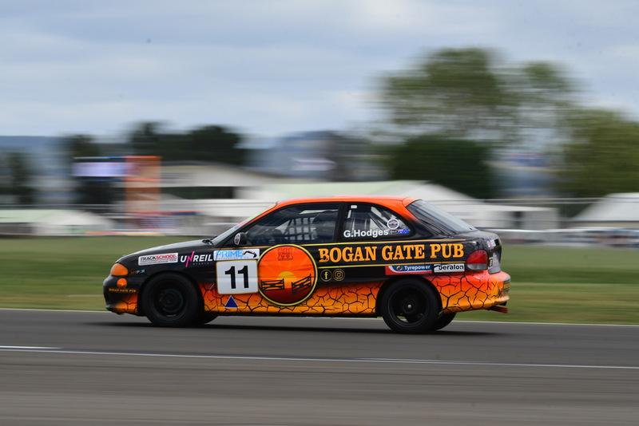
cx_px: 320
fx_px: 5327
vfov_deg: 4.6
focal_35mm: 300
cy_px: 213
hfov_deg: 6.9
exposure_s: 1/80
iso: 100
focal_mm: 200
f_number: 16
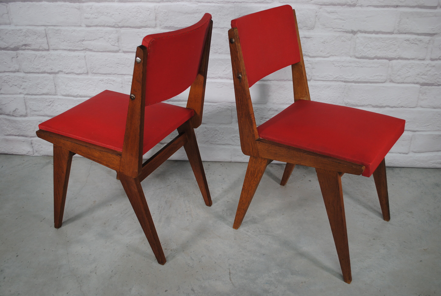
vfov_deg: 40.1
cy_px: 148
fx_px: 405
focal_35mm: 33
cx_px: 220
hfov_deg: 57.1
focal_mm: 22
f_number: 4.5
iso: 200
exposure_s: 1/80
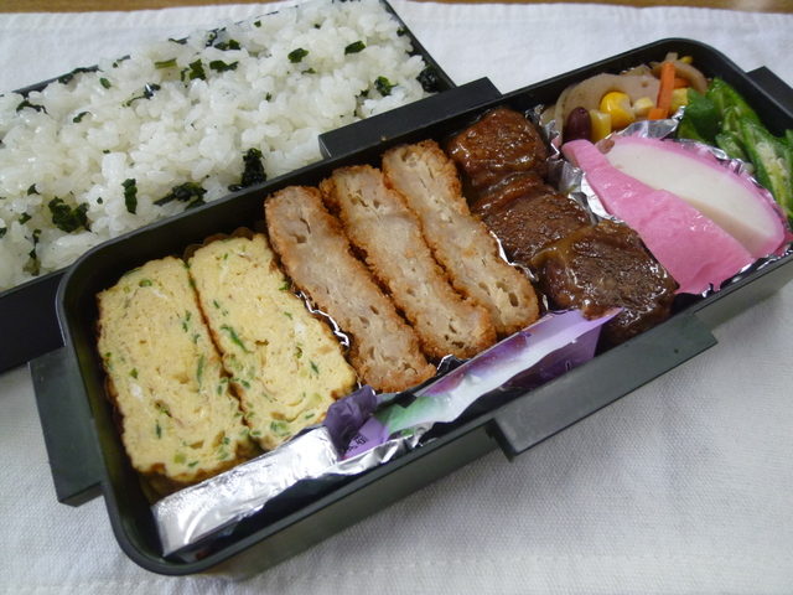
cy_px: 298
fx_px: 550
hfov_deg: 71.6
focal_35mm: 24
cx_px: 396
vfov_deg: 56.8
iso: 160
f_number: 2.2
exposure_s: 1/60
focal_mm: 4.3
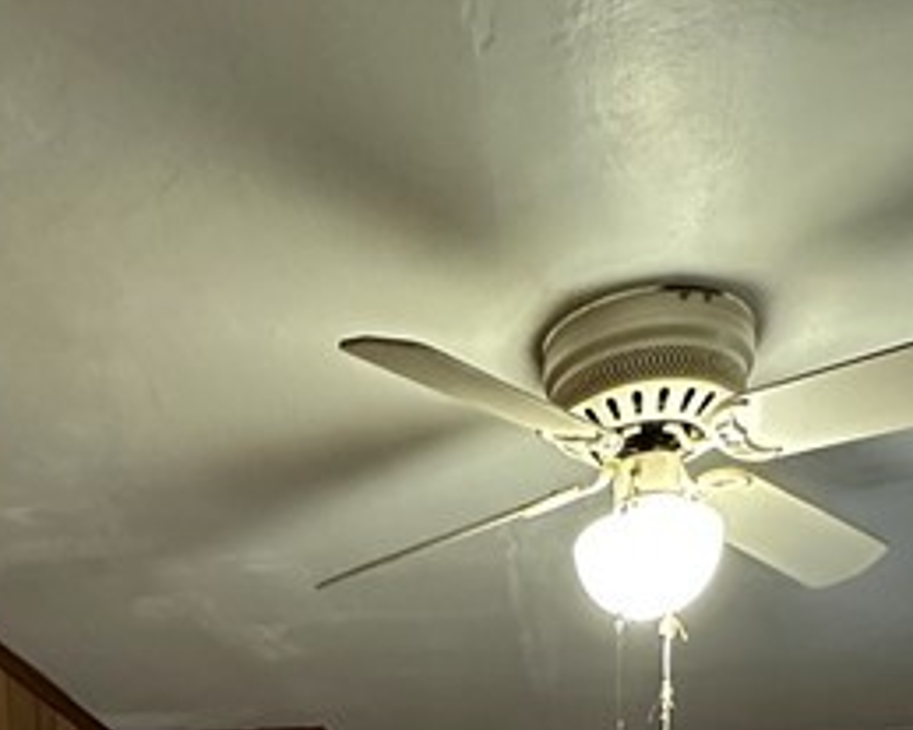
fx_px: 1459
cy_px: 1326
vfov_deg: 20.0
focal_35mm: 54
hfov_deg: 34.4
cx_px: 293
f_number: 2.2
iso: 500
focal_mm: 2.22
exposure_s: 1/60
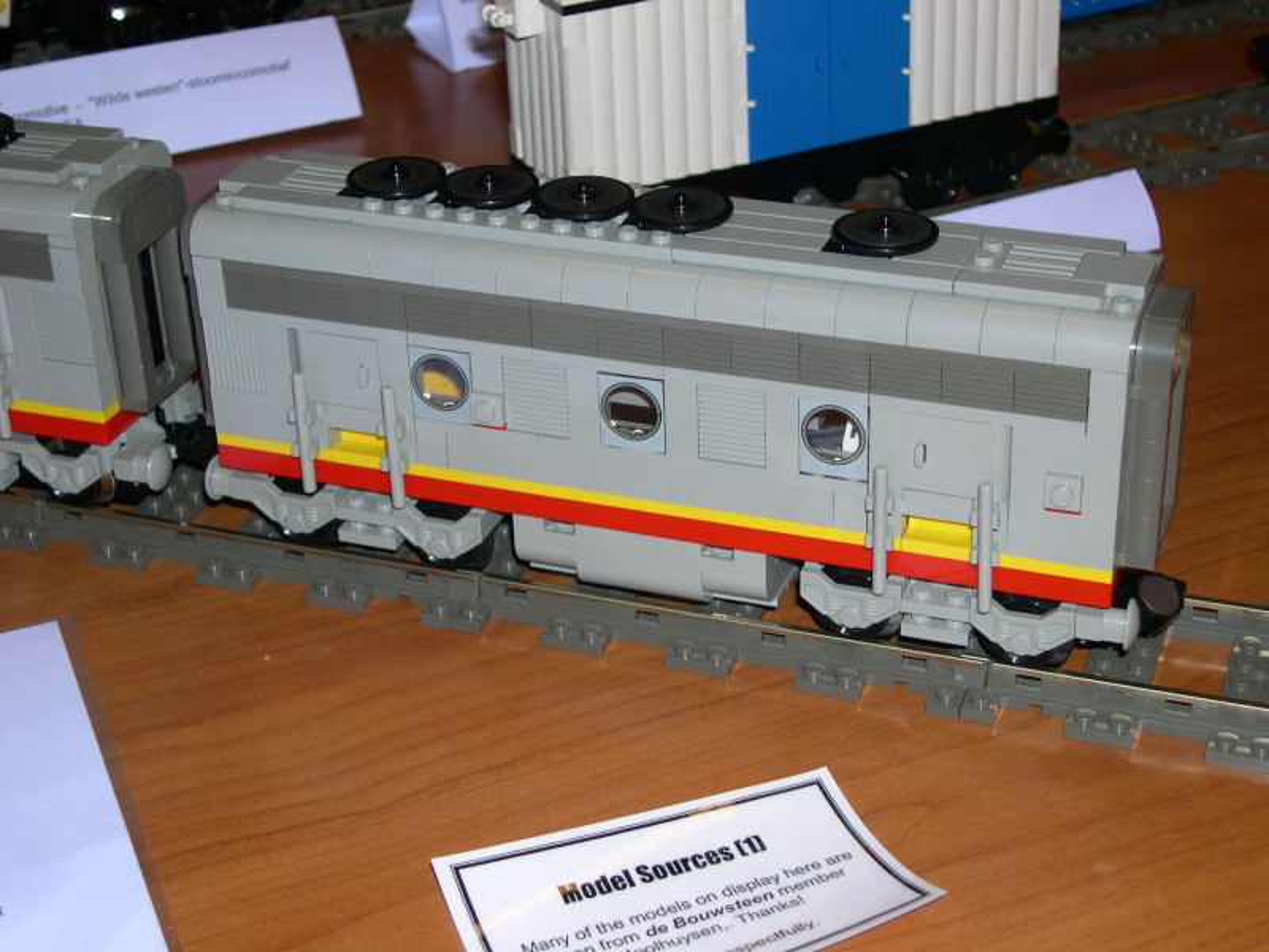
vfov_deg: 23.7
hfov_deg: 31.2
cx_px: 634
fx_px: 2273
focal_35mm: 62
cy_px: 476
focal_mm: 13.2
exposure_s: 1/60
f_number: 3.5
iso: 100
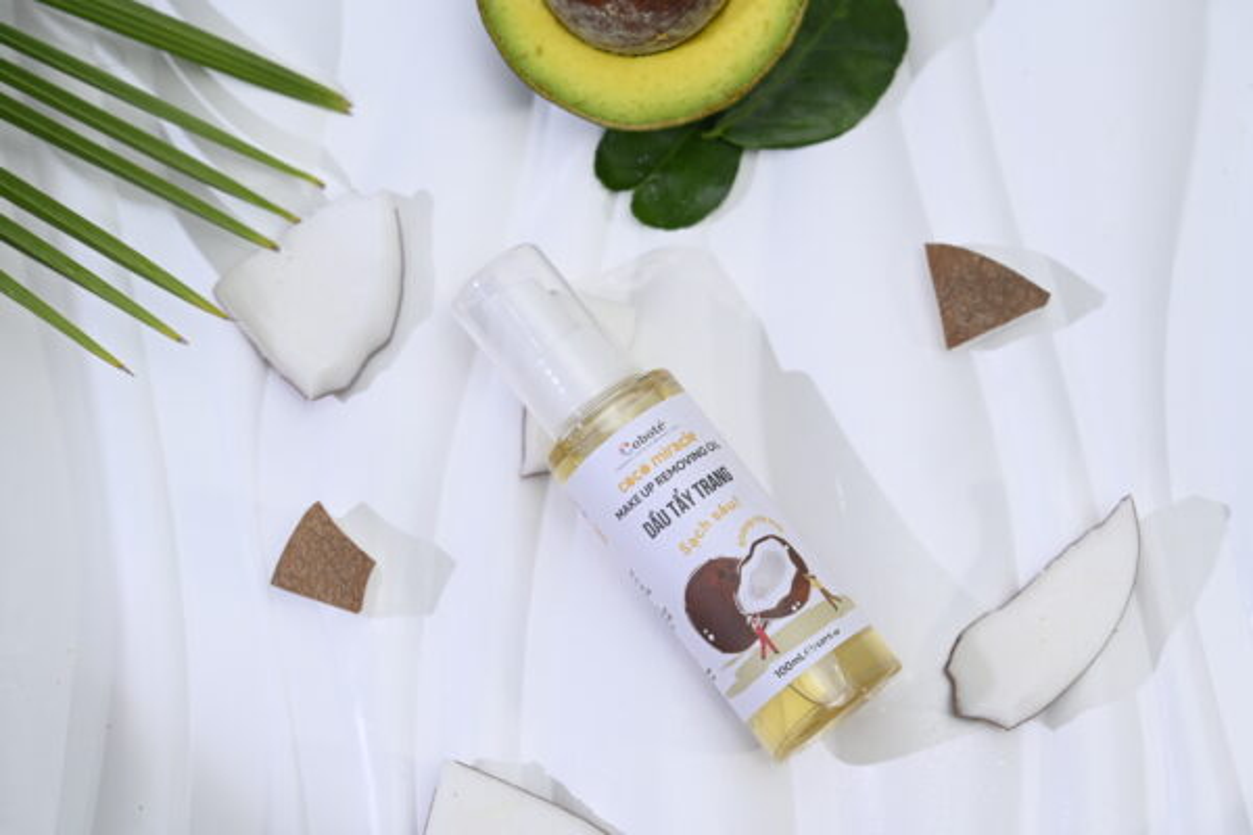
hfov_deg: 27.7
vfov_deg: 18.7
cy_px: 418
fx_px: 2541
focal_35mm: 73
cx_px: 626
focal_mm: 73
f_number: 5.6
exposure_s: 1/125
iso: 320
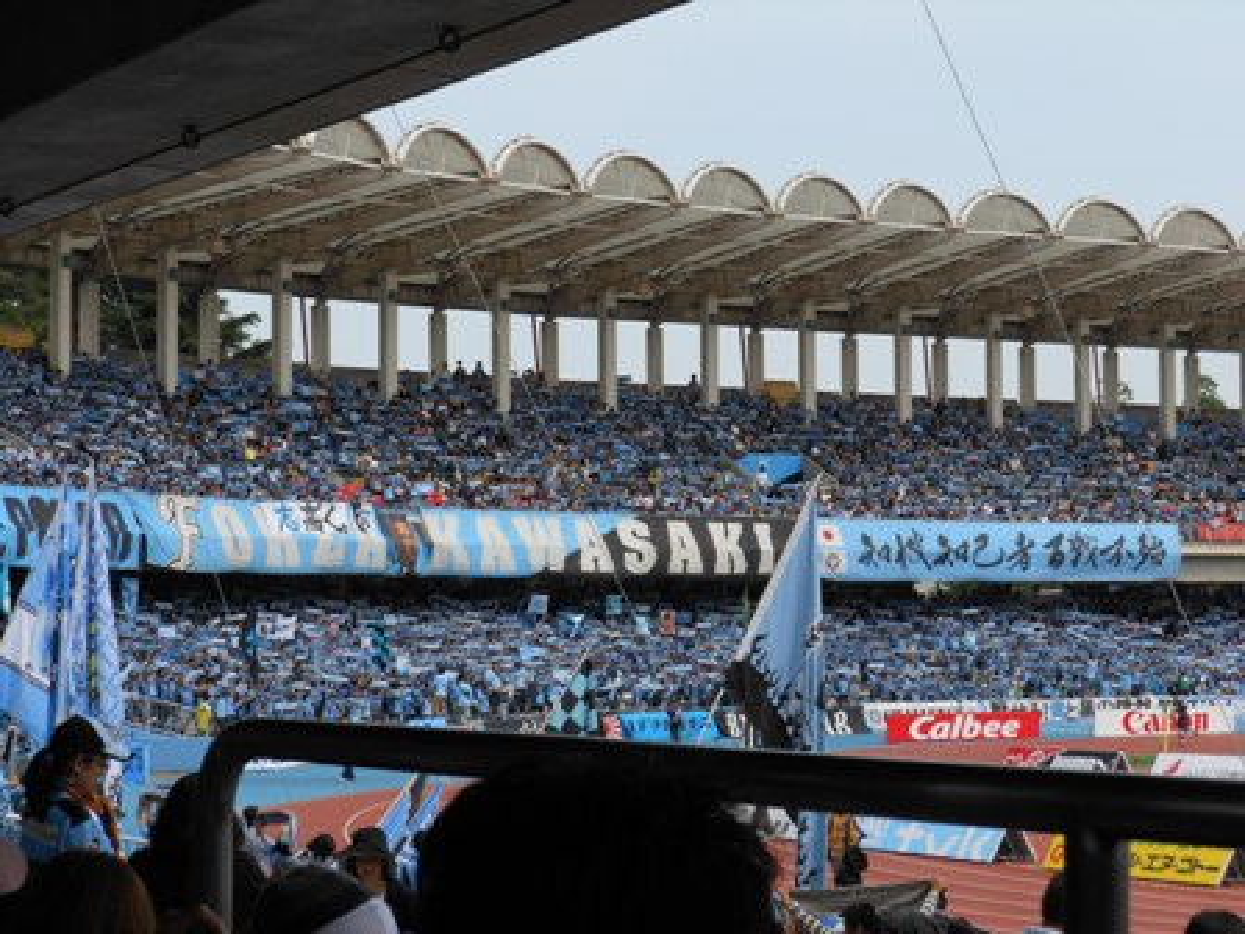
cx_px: 622
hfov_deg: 22.5
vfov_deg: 17.0
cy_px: 467
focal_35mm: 87
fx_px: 3129
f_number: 5.3
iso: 80
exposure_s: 1/320
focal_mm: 15.6
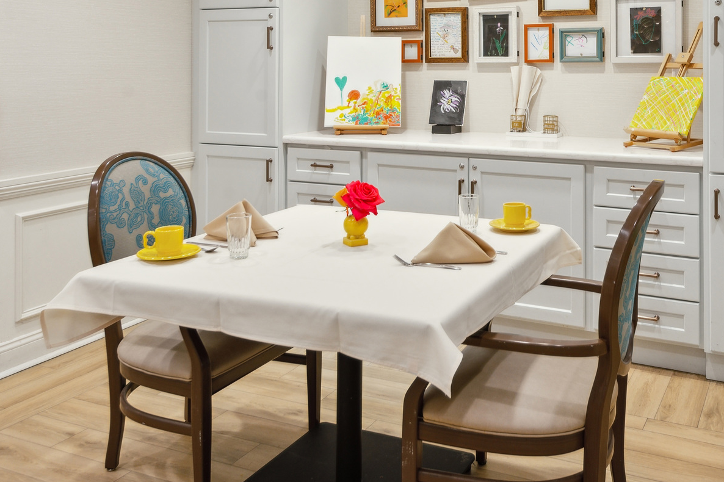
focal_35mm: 38
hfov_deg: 49.9
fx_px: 764
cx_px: 477
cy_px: 69
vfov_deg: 33.6
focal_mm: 22
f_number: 8
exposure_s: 1/20
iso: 640
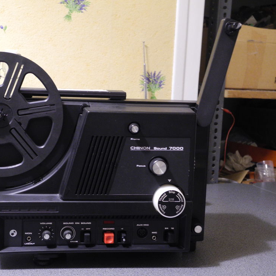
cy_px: 137
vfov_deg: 28.6
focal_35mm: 60
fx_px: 541
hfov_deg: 28.5
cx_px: 112
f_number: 3.5
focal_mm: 10.7
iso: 400
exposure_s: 1/3.3
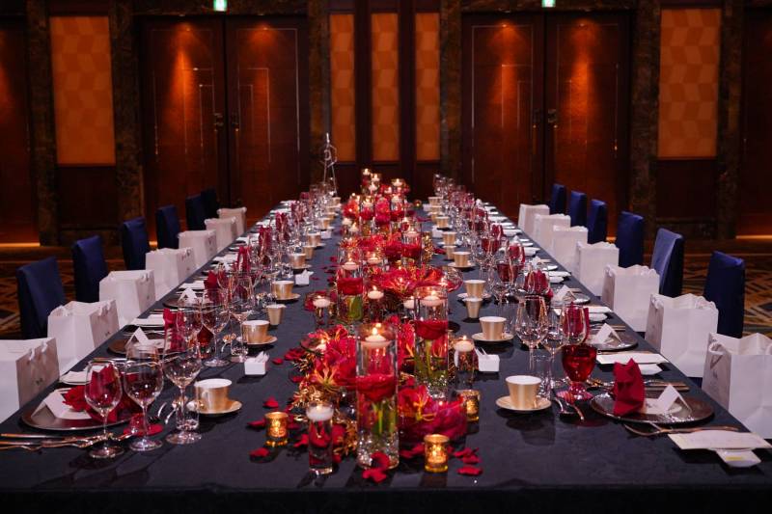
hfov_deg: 42.8
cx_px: 386
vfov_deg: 29.2
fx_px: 986
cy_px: 257
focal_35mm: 46
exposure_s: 1/250
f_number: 4.5
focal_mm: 46
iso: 3200
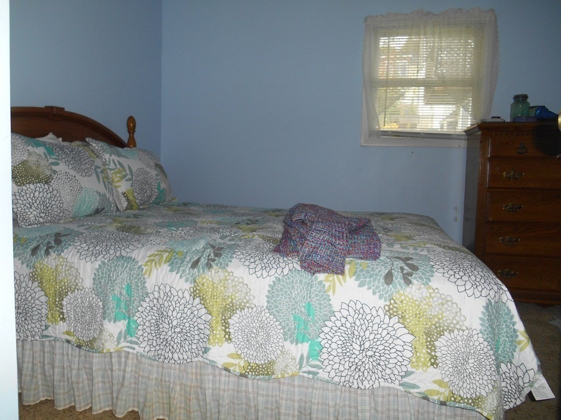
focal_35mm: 26
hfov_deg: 67.3
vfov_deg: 53.1
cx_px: 280
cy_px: 210
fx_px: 421
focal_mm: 4.7
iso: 140
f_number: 3.4
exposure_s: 1/25
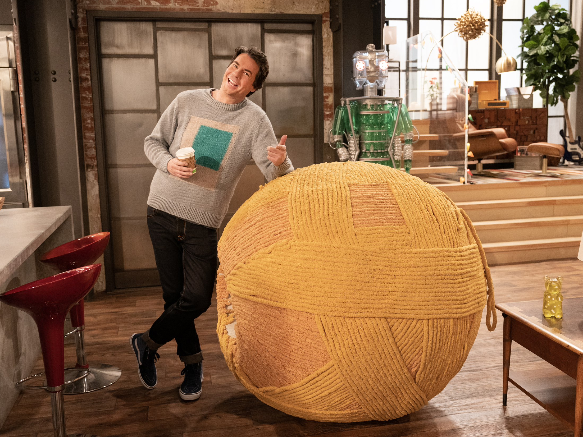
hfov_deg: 51.4
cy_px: 217
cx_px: 297
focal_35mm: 36
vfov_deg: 39.7
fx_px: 606
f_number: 3.5
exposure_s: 1/200
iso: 4000
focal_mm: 33
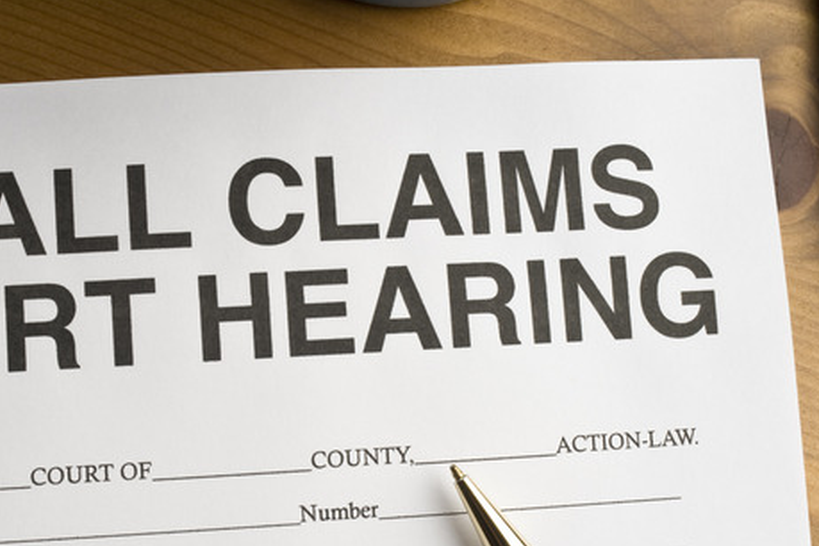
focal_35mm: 51
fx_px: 1160
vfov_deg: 26.2
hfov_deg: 38.2
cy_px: 401
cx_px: 237
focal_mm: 20
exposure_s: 1/80
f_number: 11
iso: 100
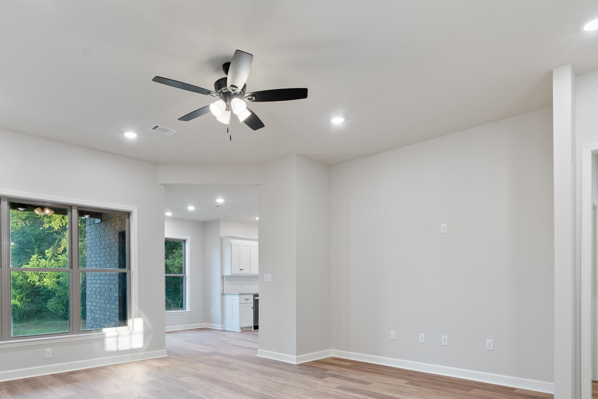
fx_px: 382
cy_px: 282
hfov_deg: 75.8
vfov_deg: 53.5
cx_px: 263
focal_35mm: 23
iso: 250
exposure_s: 1/2.5
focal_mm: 16
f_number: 9
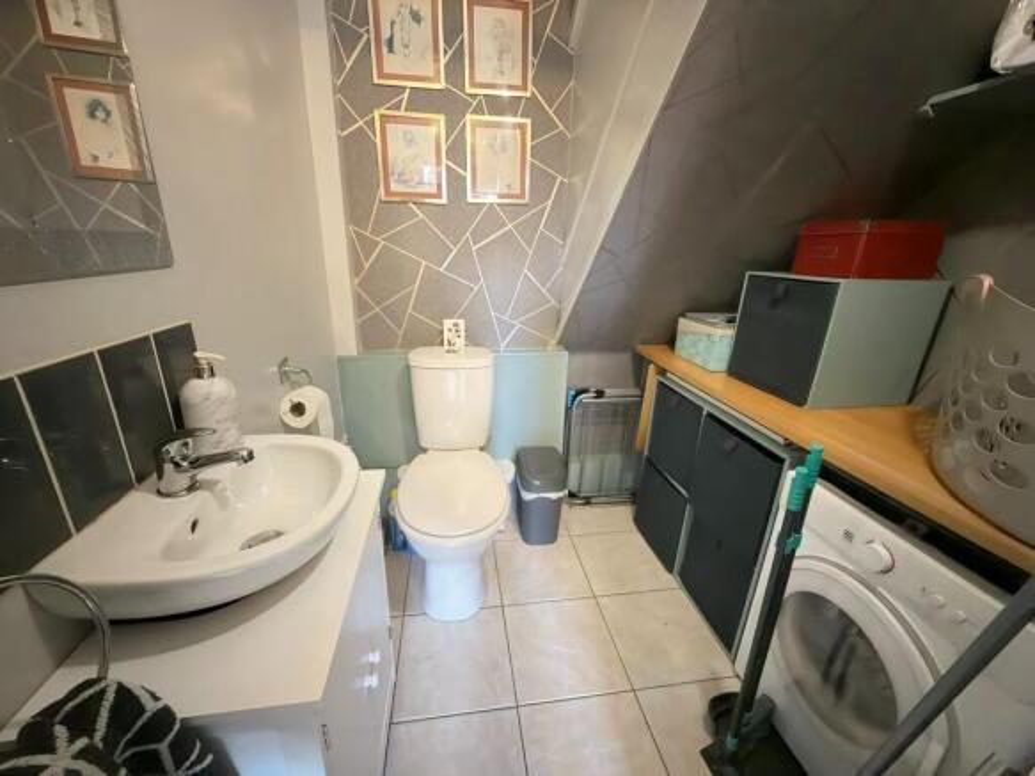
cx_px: 518
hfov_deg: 102.1
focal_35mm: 14
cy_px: 388
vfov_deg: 85.7
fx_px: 419
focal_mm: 2.22
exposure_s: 1/25
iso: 1600
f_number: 2.2
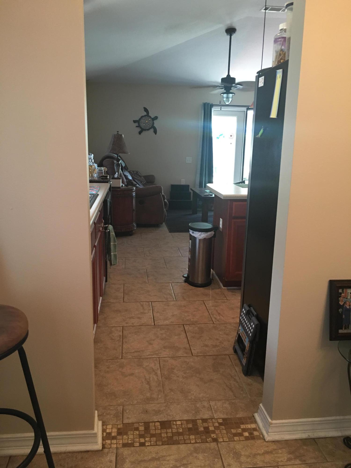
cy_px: 234
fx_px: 392
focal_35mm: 29
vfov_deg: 61.7
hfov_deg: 48.2
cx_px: 176
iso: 50
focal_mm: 4.15
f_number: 2.2
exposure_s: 1/15
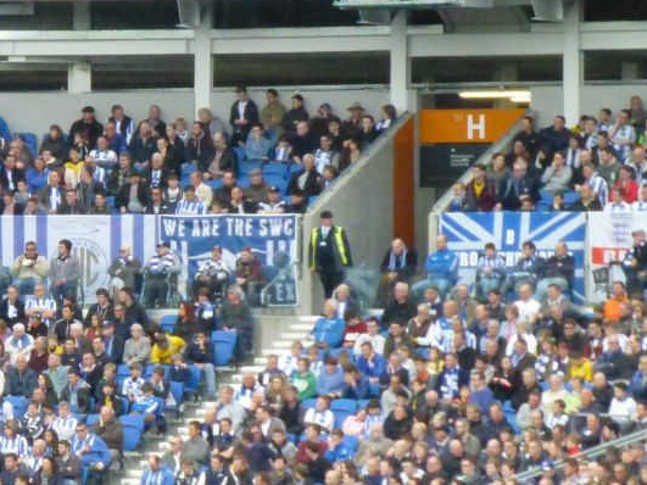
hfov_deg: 3.8
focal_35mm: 522
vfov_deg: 2.8
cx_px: 18
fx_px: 9754
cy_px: 278
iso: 1600
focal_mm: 41.3
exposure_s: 1/1000
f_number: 5.6
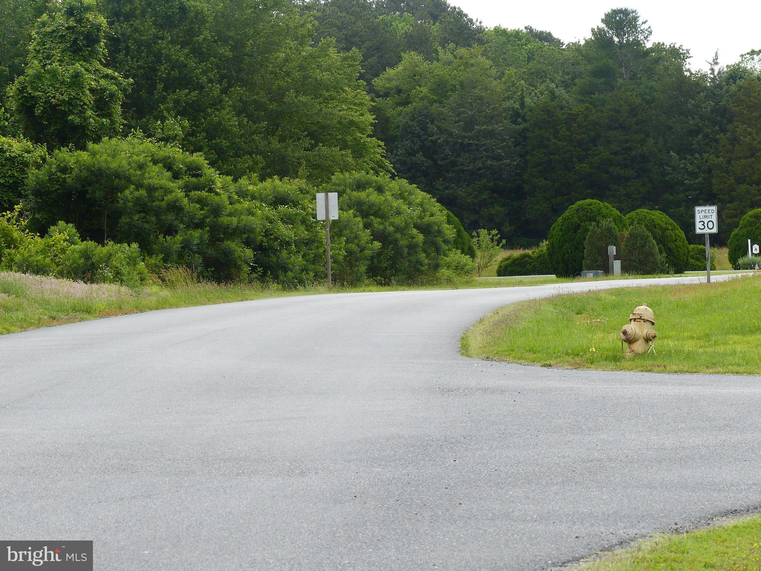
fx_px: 3232
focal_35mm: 147
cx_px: 380
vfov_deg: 10.1
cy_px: 286
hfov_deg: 13.4
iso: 100
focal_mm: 26.5
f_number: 4
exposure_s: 1/320
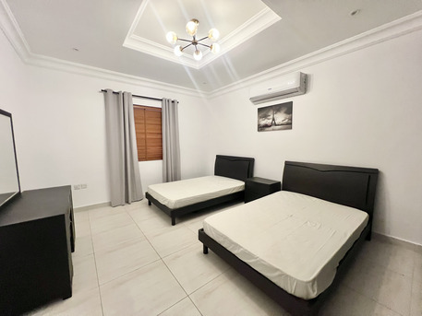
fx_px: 159
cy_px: 158
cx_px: 211
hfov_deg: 106.2
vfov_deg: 89.9
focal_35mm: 13
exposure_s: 1/50
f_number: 1.8
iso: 400
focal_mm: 1.57
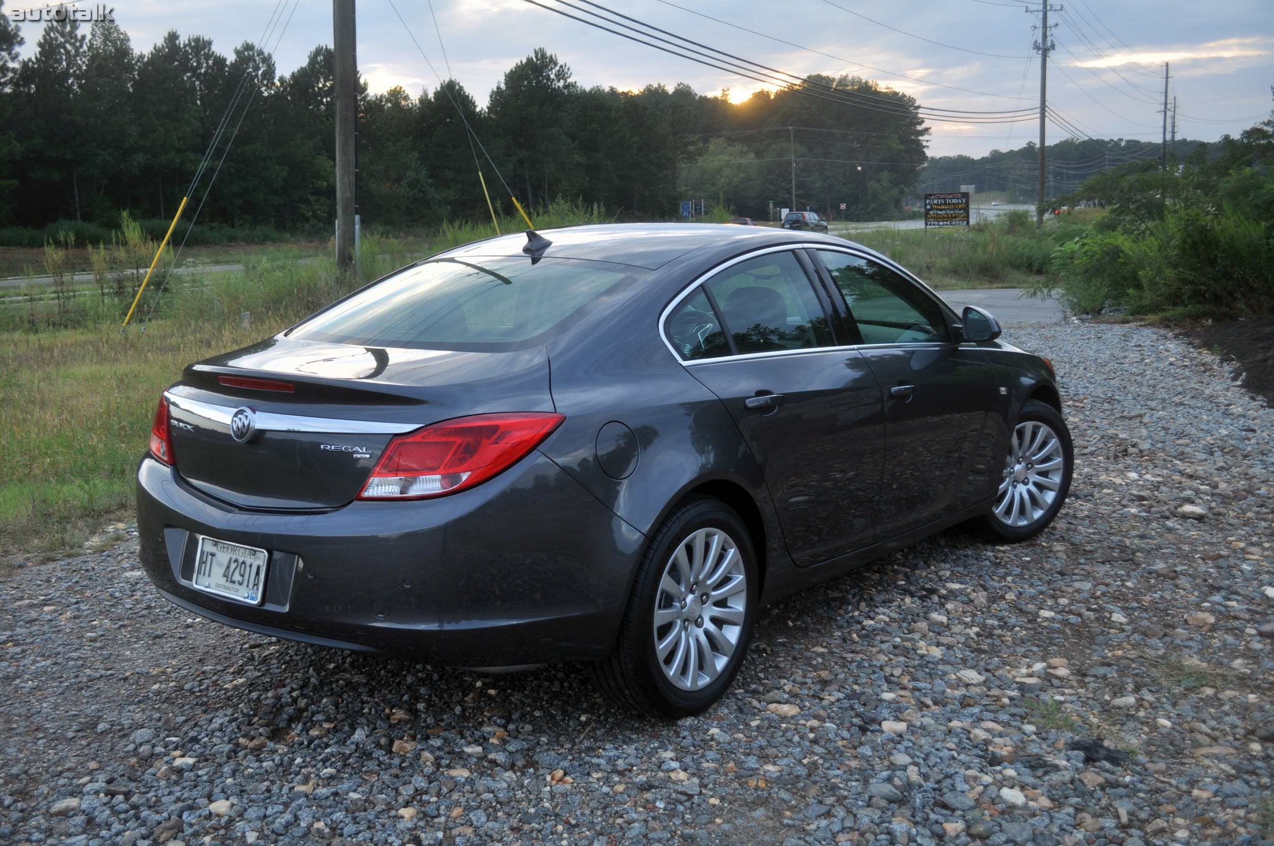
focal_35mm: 36
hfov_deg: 53.2
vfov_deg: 36.8
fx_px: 1273
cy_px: 423
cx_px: 637
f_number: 4.2
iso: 200
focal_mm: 24
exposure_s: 1/80
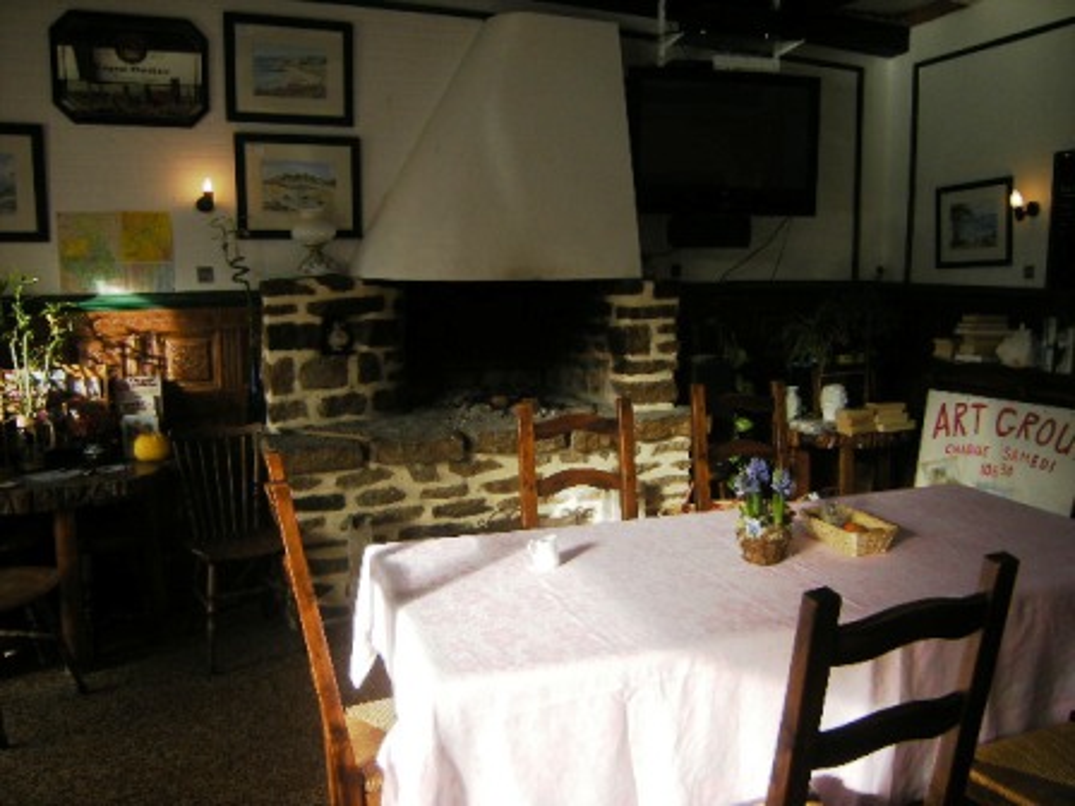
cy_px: 403
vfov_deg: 49.7
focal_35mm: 28
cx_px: 538
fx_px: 870
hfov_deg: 63.4
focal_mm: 4.7
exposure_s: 1/171
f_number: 2.8
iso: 64
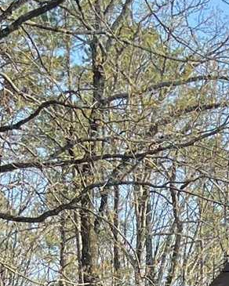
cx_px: 464
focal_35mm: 160
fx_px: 1356
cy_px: 661
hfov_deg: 9.1
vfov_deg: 10.5
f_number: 1.6
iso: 50
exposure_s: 1/416
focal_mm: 5.1
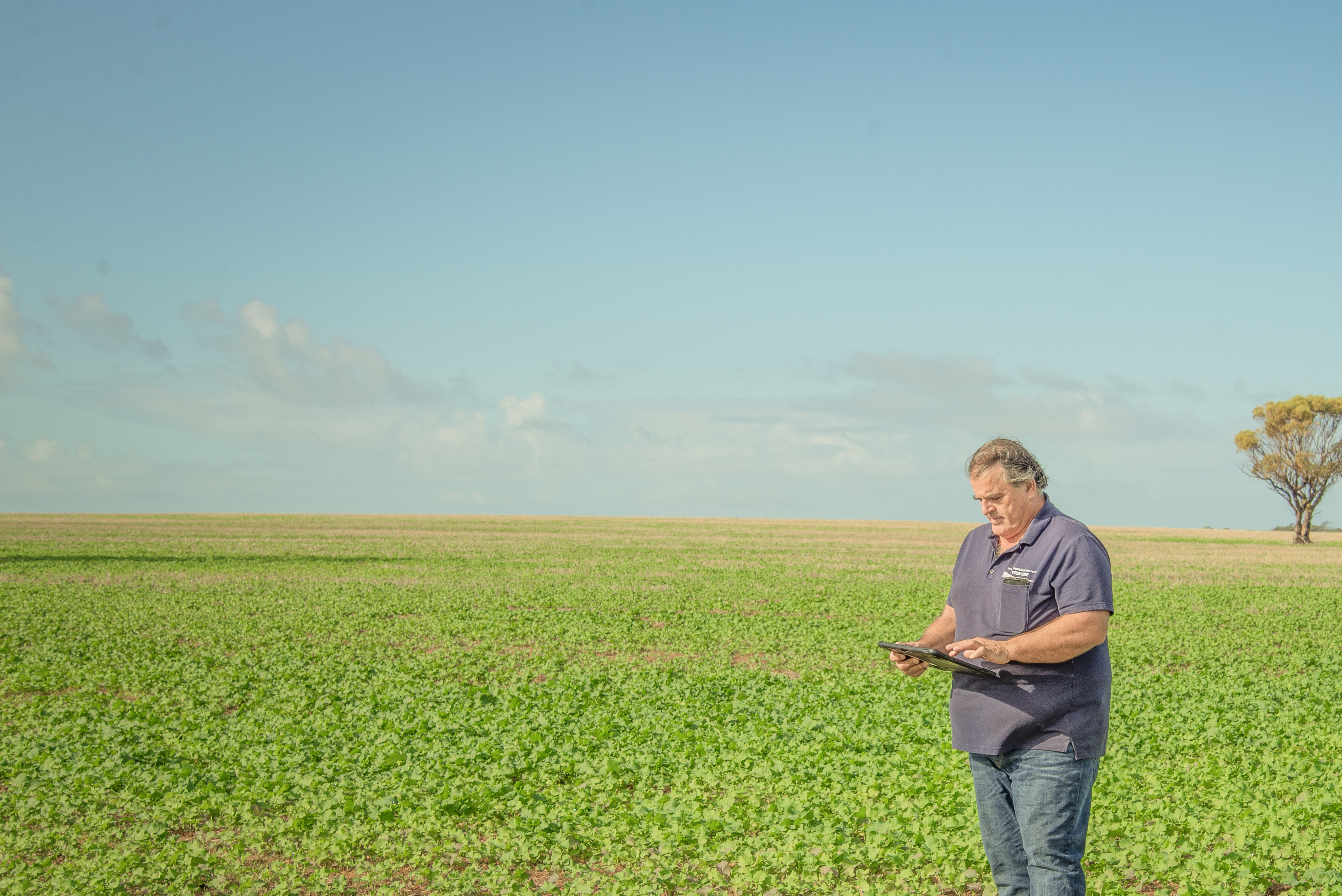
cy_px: 548
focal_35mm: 80
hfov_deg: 25.1
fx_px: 2983
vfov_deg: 17.1
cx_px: 957
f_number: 8
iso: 100
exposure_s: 1/320
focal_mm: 52
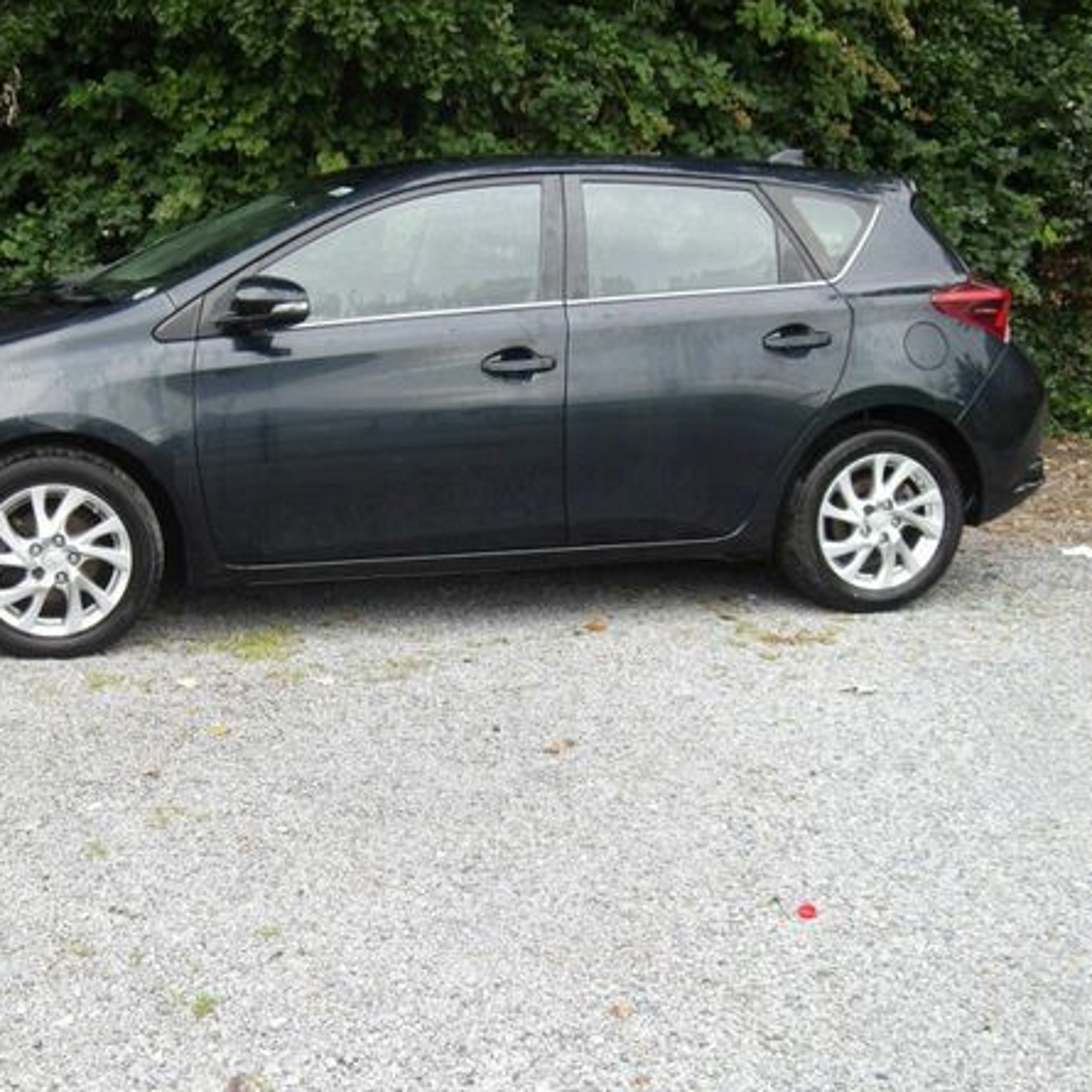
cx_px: 412
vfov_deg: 34.0
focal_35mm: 50
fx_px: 1785
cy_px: 547
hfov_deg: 33.9
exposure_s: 1/148
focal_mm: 7.6
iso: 100
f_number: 3.7
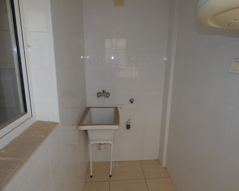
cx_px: 128
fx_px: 149
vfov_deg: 65.5
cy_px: 95
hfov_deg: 77.5
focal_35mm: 21
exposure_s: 1/60
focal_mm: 3.6
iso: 80
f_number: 2.8
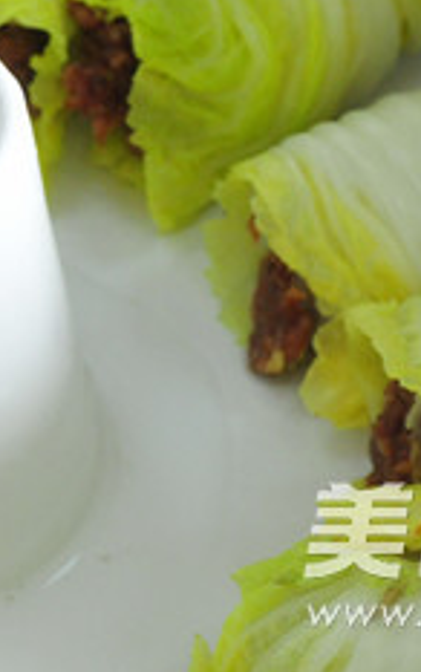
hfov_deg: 4.5
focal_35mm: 294
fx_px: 5387
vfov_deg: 7.1
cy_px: 212
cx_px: -26
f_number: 14
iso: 1250
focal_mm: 90
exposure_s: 1/50
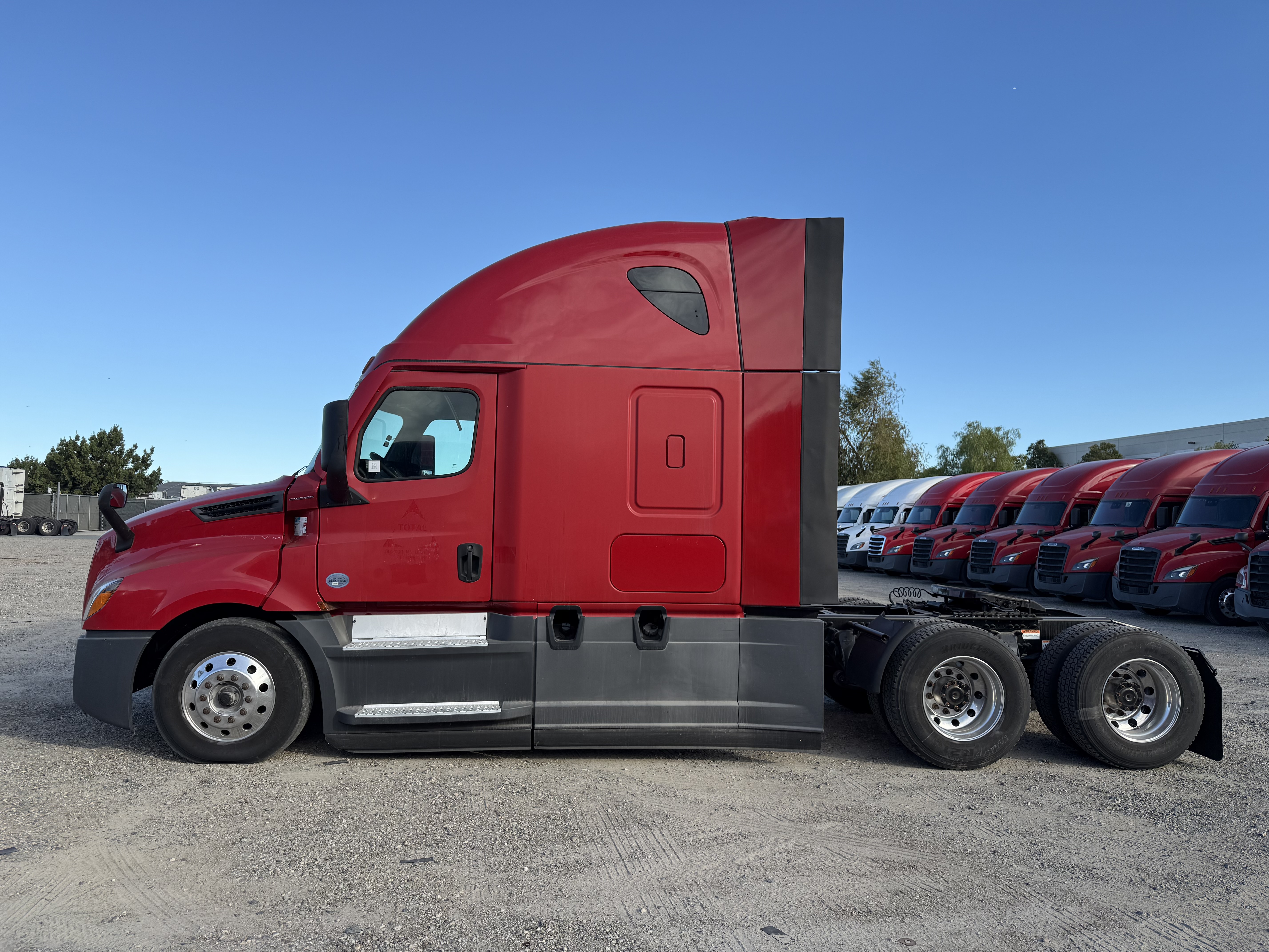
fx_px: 880
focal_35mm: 24
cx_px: 634
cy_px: 476
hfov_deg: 71.6
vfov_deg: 56.8
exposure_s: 1/2053
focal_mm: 6.76
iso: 80
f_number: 1.78
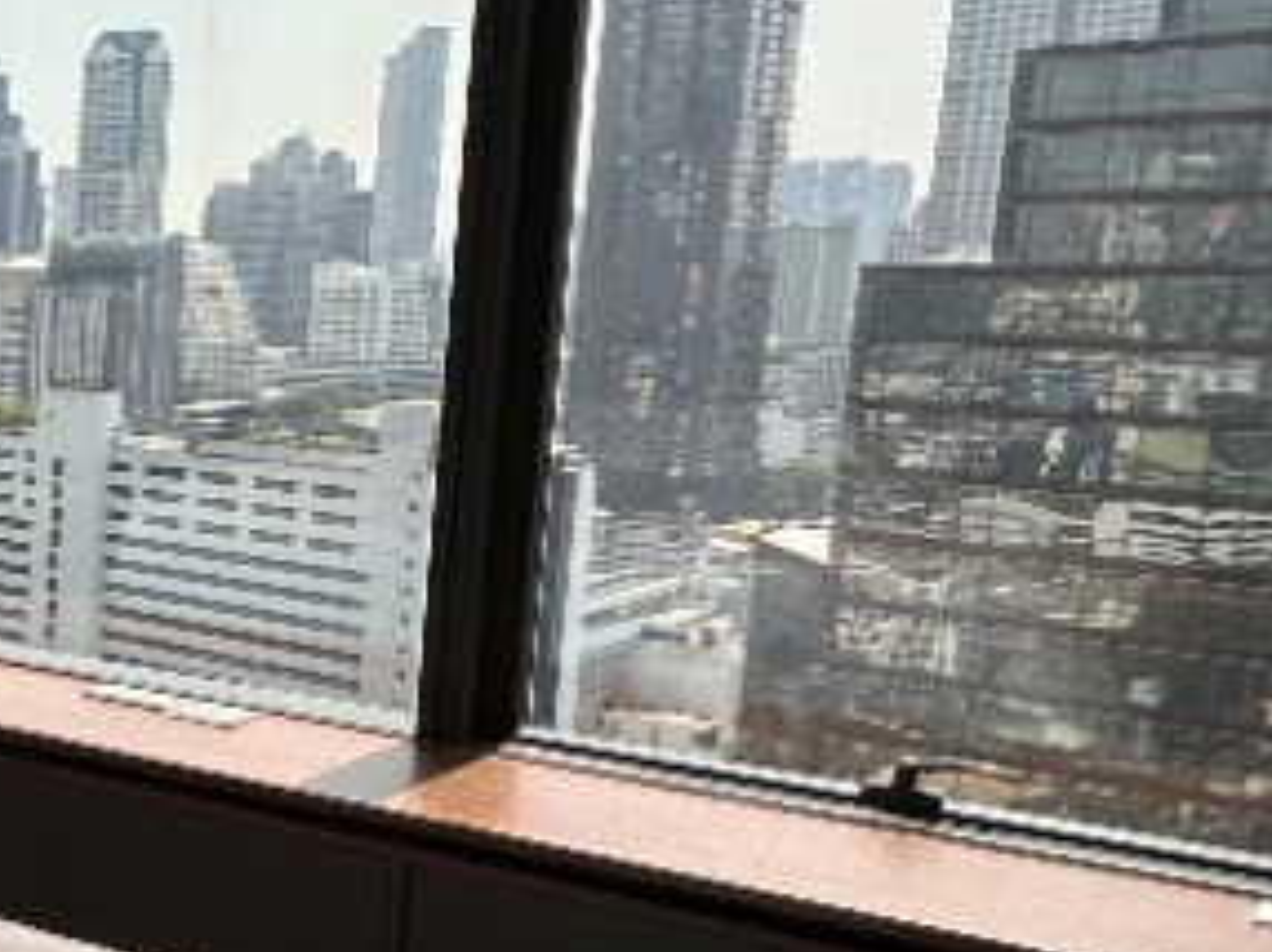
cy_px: 507
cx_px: -694
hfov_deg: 26.4
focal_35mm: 49
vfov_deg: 29.6
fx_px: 1799
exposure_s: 1/165
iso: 40
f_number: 2.2
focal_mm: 2.22
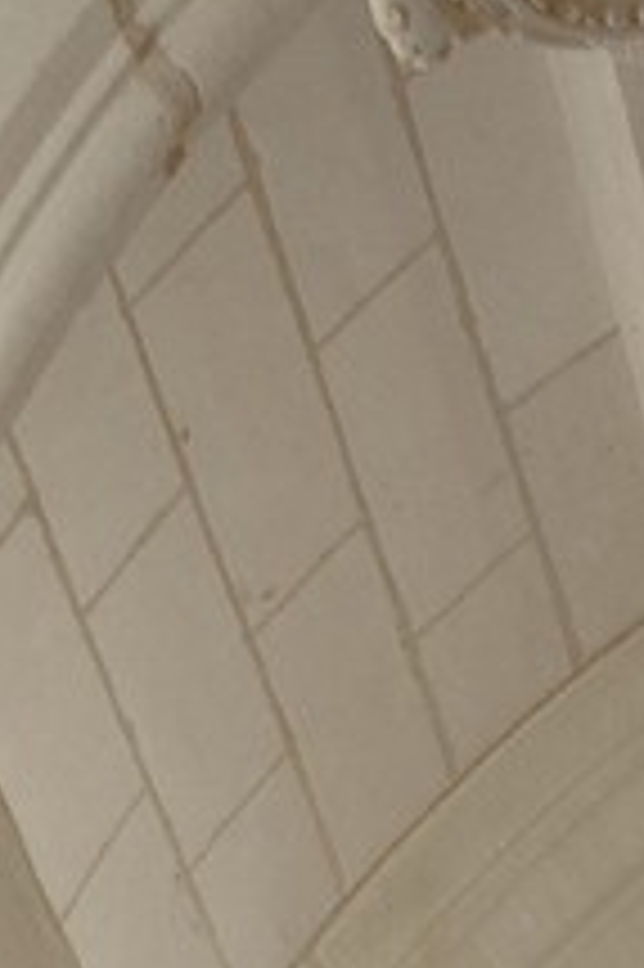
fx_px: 5690
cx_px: 1630
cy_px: 2715
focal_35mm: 212
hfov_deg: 6.2
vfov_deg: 8.4
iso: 100
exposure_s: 1/4
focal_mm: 19
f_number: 8
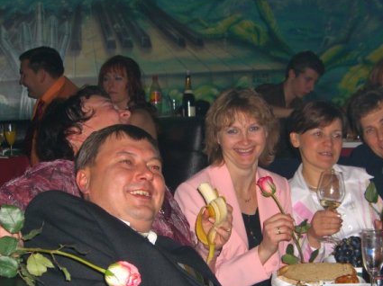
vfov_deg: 22.5
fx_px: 719
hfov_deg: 29.7
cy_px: 193
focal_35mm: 65
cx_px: 242
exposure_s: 1/60
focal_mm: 9.5
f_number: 3.1
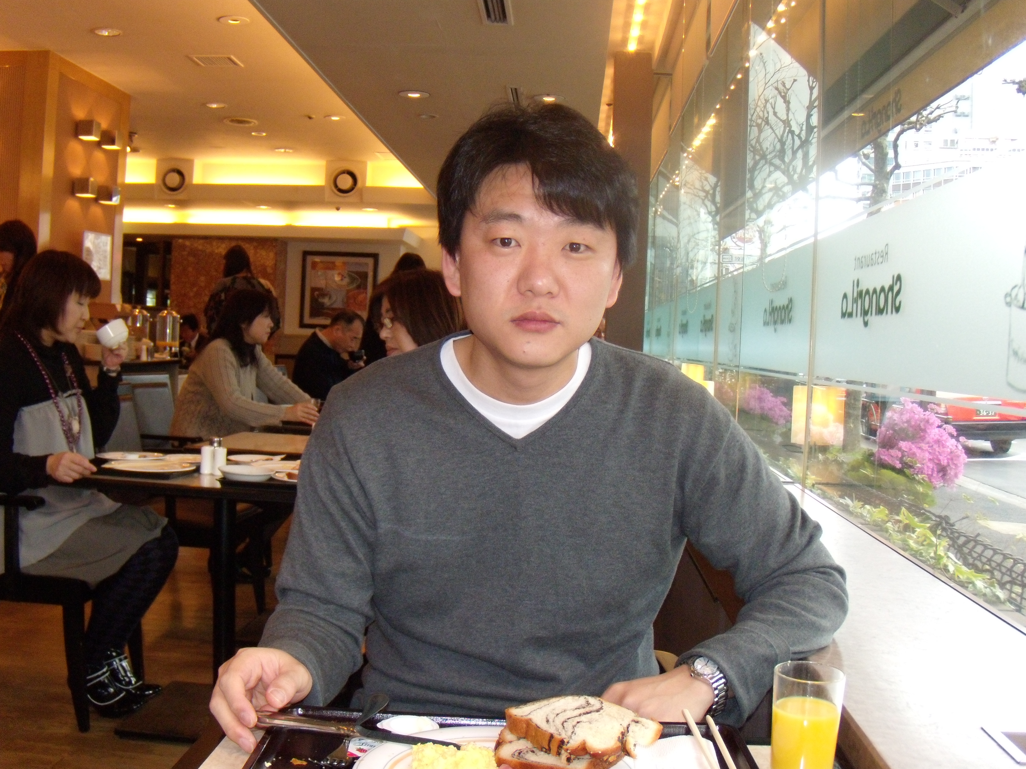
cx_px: 513
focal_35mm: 36
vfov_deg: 39.7
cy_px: 384
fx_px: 1067
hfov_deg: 51.4
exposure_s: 1/60
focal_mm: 6.4
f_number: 3.6
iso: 320
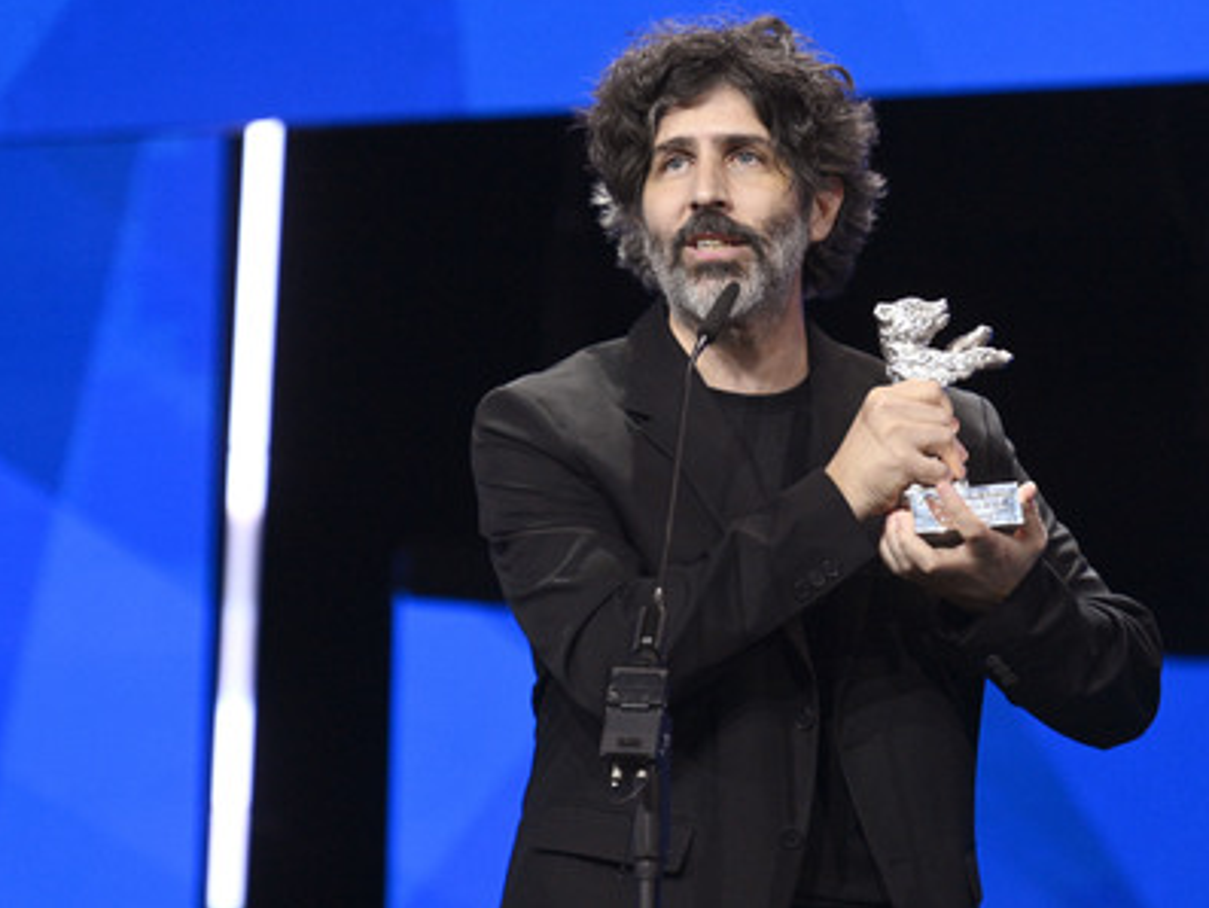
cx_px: 678
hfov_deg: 7.6
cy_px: 454
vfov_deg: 5.7
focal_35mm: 262
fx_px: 9153
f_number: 5.6
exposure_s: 1/200
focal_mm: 240
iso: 10000
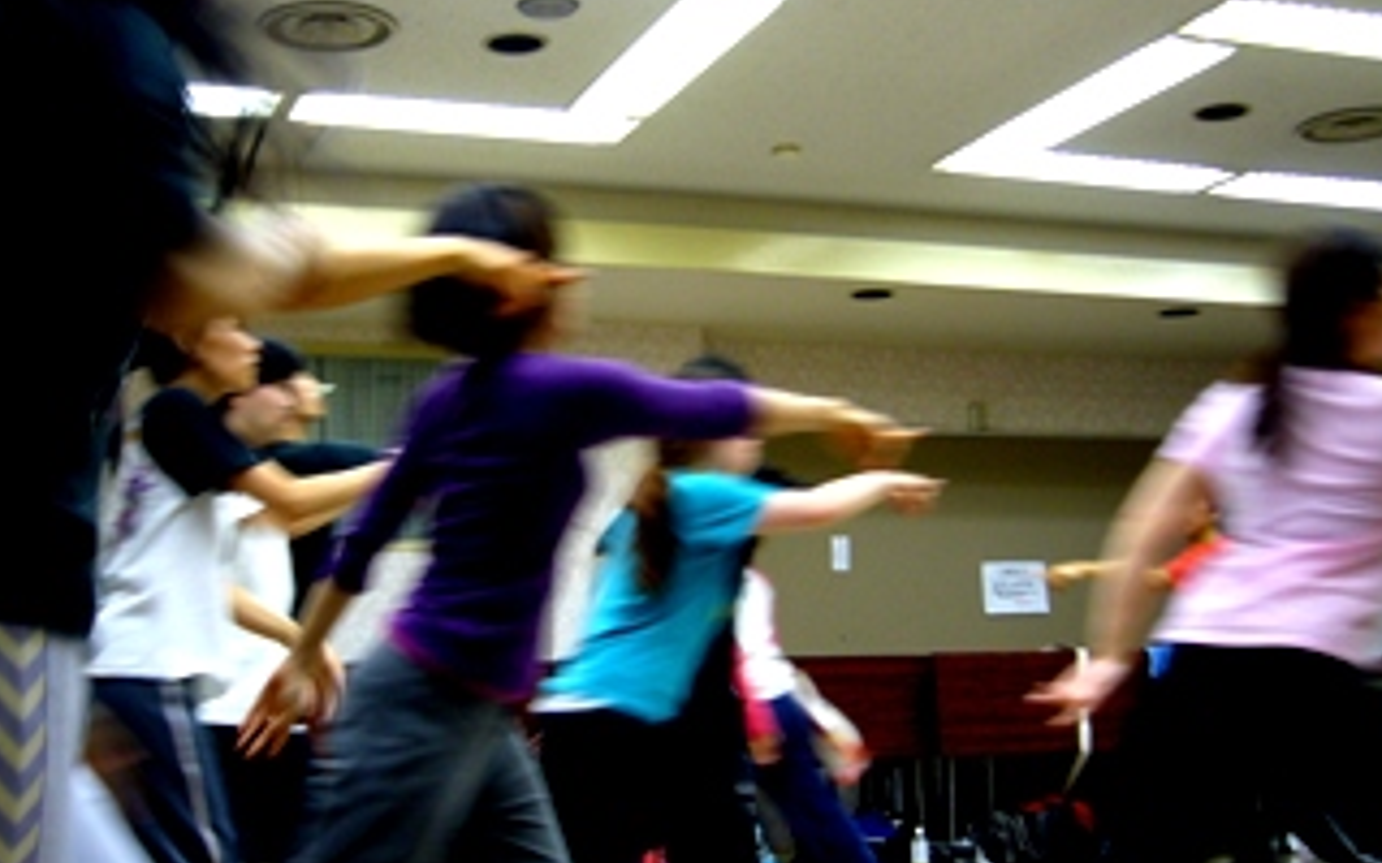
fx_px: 1846
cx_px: 544
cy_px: 382
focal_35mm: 49
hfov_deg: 40.8
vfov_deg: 26.3
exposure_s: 1/30
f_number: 2.8
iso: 100
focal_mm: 5.8
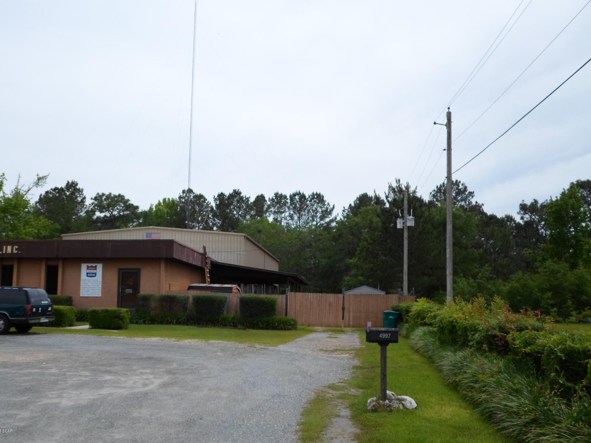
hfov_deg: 50.1
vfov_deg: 38.7
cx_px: 292
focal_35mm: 37
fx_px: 632
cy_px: 218
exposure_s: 1/1500
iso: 80
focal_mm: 6.5
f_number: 3
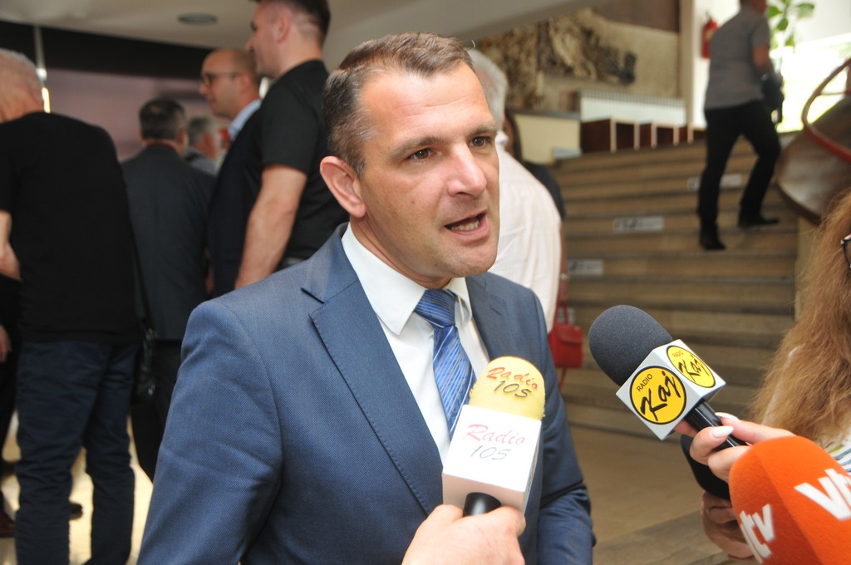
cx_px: 426
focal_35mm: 39
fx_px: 921
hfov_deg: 49.6
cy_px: 282
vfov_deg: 34.1
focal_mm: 26
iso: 360
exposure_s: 1/30
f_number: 5.6
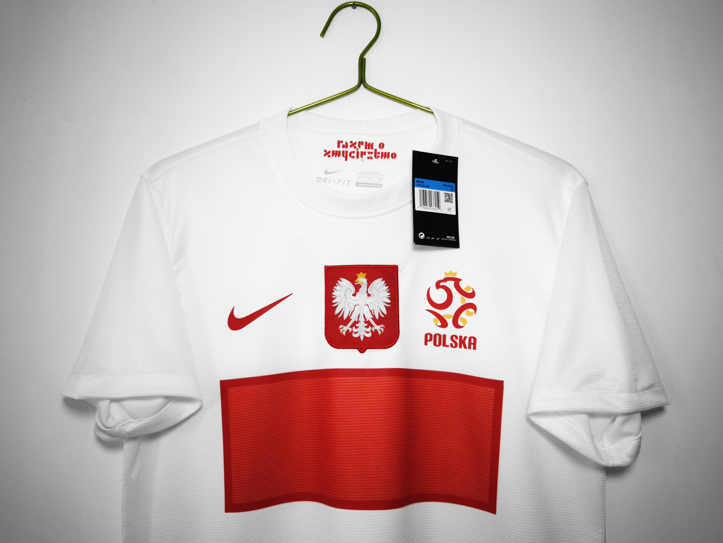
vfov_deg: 58.9
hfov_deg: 73.9
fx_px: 480
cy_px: 272
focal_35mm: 23
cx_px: 362
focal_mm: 8.67
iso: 143
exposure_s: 1/120
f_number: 1.75
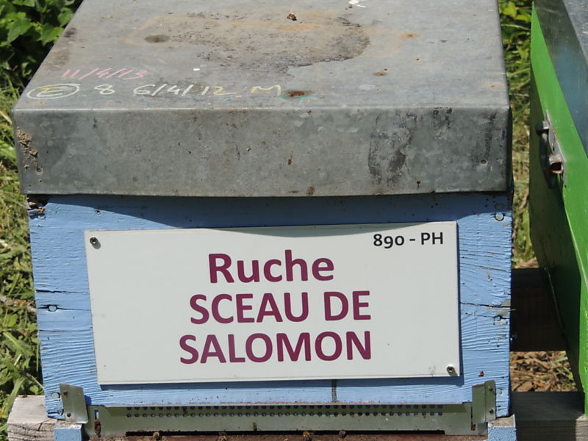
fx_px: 1784
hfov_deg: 18.7
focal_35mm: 105
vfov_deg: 14.1
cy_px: 220
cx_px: 294
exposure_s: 1/1000
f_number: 4.2
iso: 100
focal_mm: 18.7
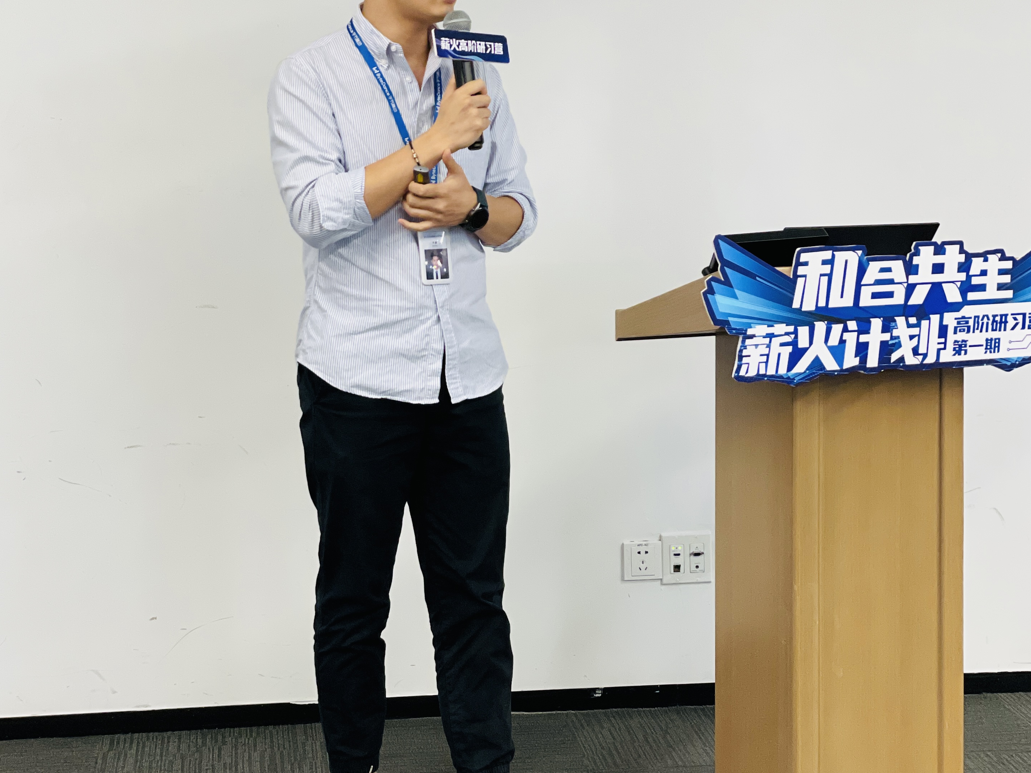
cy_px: 194
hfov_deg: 26.7
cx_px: 524
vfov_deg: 20.0
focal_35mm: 73
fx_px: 2174
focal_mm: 6
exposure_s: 1/120
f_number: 2
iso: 250
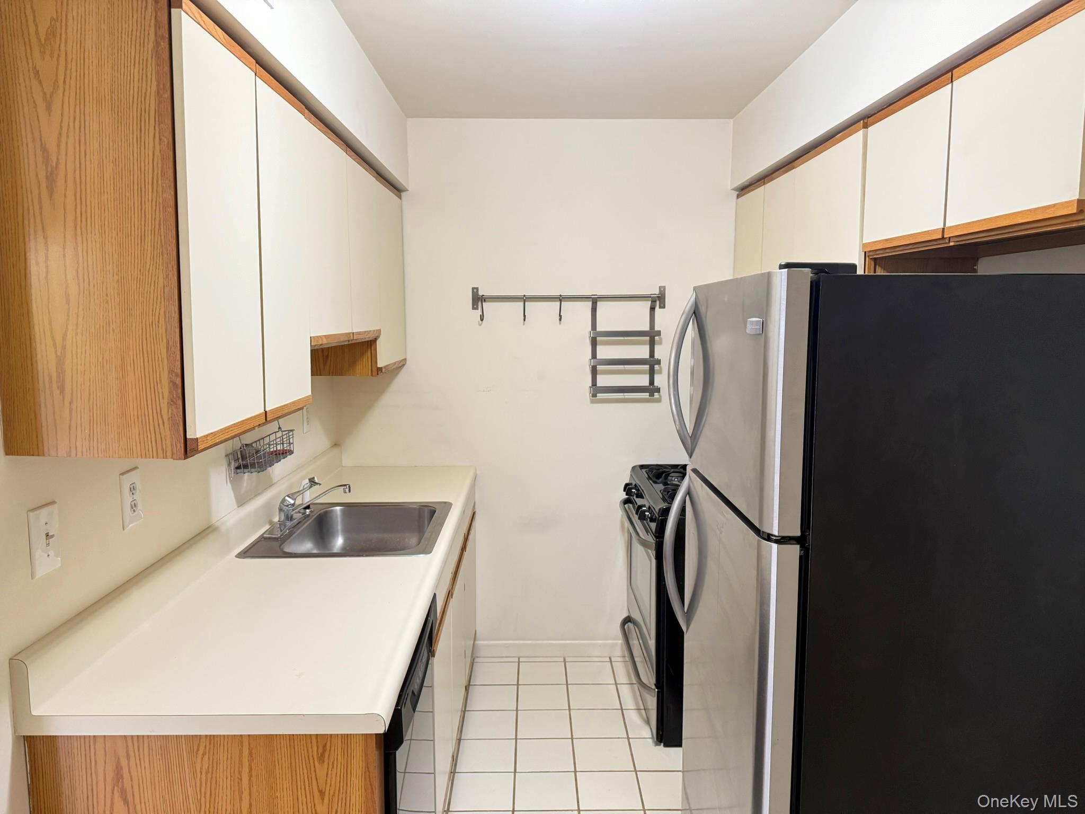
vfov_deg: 56.8
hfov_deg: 71.6
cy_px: 407
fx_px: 752
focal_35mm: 24
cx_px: 542
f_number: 1.78
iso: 400
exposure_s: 1/60
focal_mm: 6.76
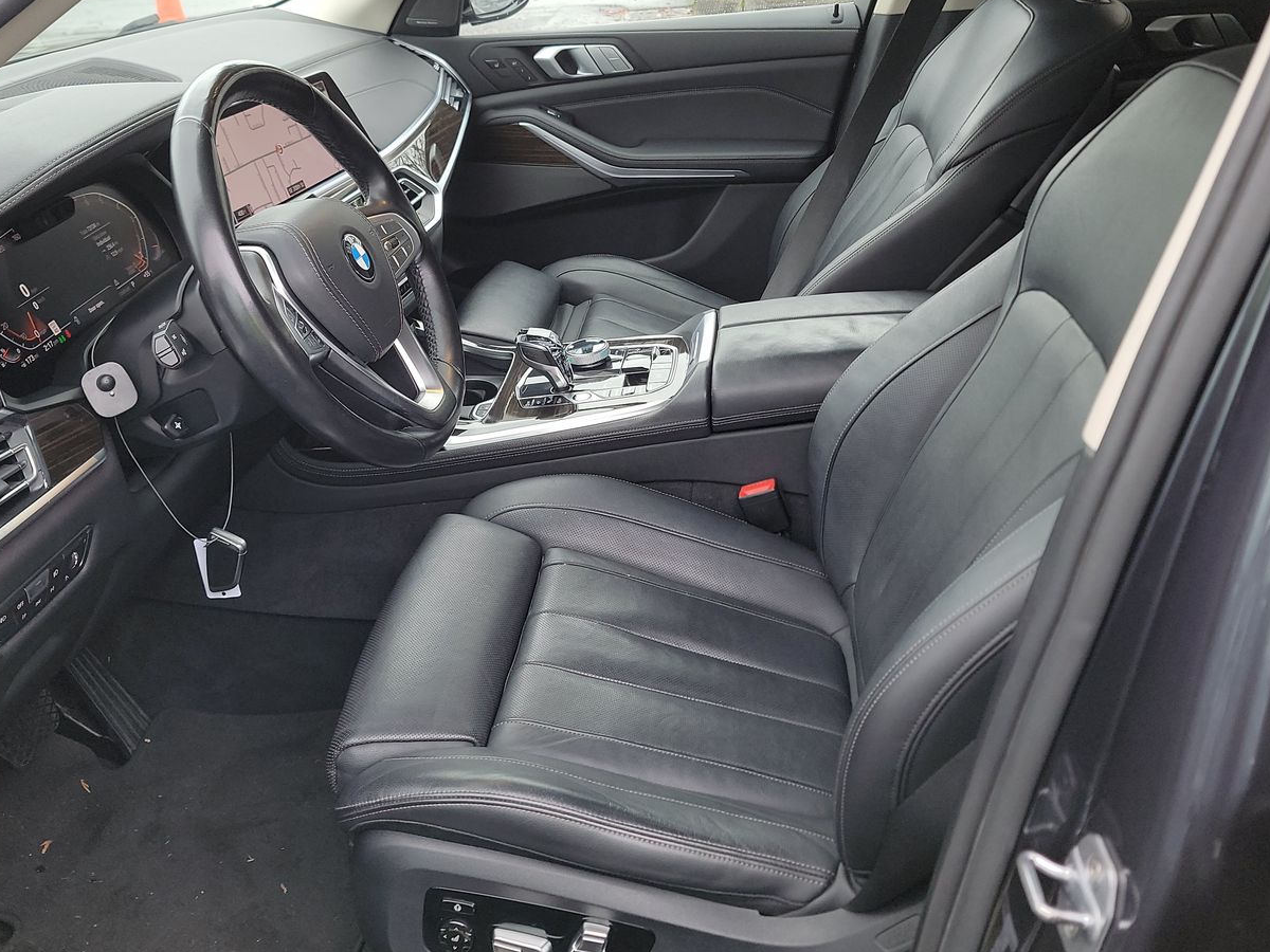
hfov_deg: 56.6
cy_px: 370
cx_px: 545
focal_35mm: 32
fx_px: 1174
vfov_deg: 43.9
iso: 169
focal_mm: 6.7
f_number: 1.8
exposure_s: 1/59
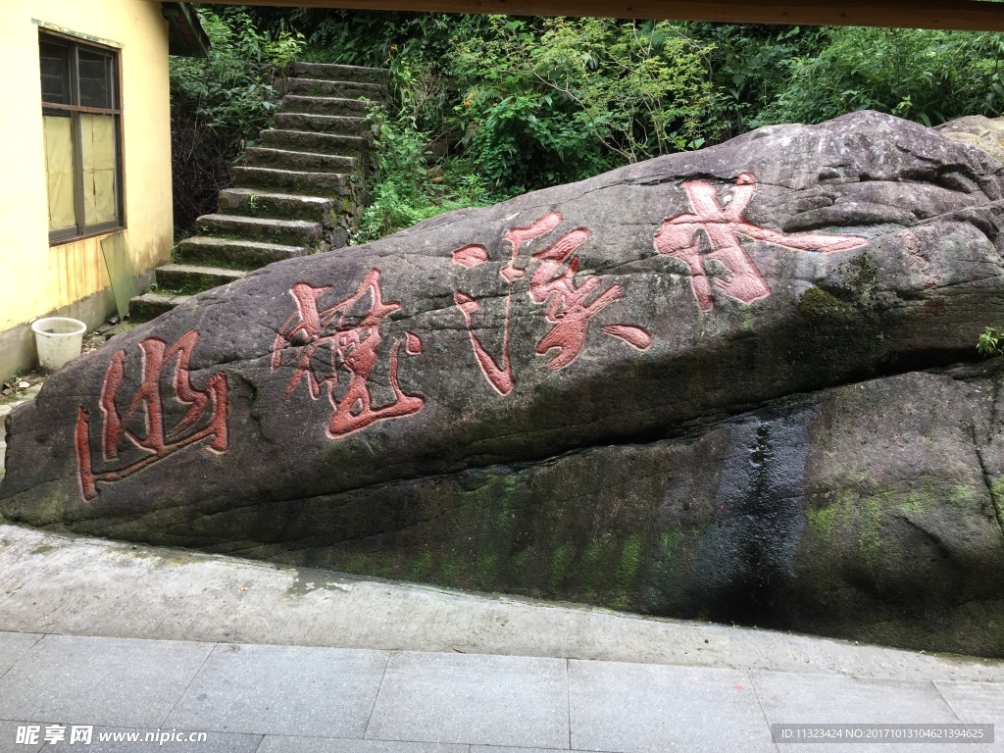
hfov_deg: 61.7
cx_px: 502
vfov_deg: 48.2
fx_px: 841
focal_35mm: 29
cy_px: 376
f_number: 2.2
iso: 32
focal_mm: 4.15
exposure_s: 1/142
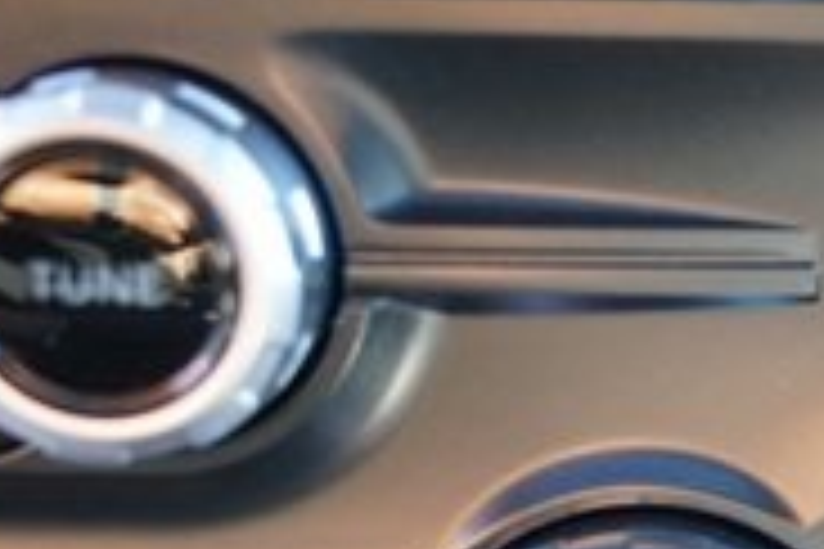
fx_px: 3364
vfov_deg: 9.2
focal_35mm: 147
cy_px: 709
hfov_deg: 13.1
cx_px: 1301
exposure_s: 1/60
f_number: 4
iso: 640
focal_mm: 42
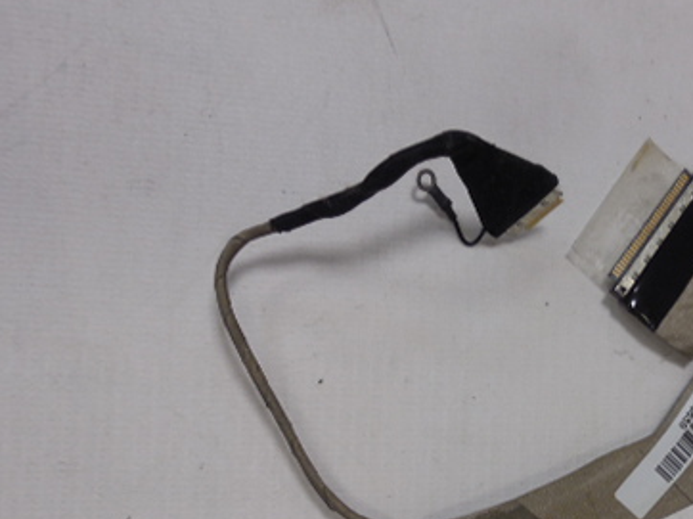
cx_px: 551
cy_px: 360
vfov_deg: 31.2
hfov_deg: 39.7
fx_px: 920
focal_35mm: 46
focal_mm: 4.6
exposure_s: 1/30
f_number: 3.5
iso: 200
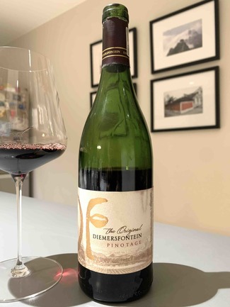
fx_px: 230
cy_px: 154
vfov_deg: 67.3
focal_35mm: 26
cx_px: 115
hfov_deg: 53.1
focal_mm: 4.25
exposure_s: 1/50
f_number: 1.8
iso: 250
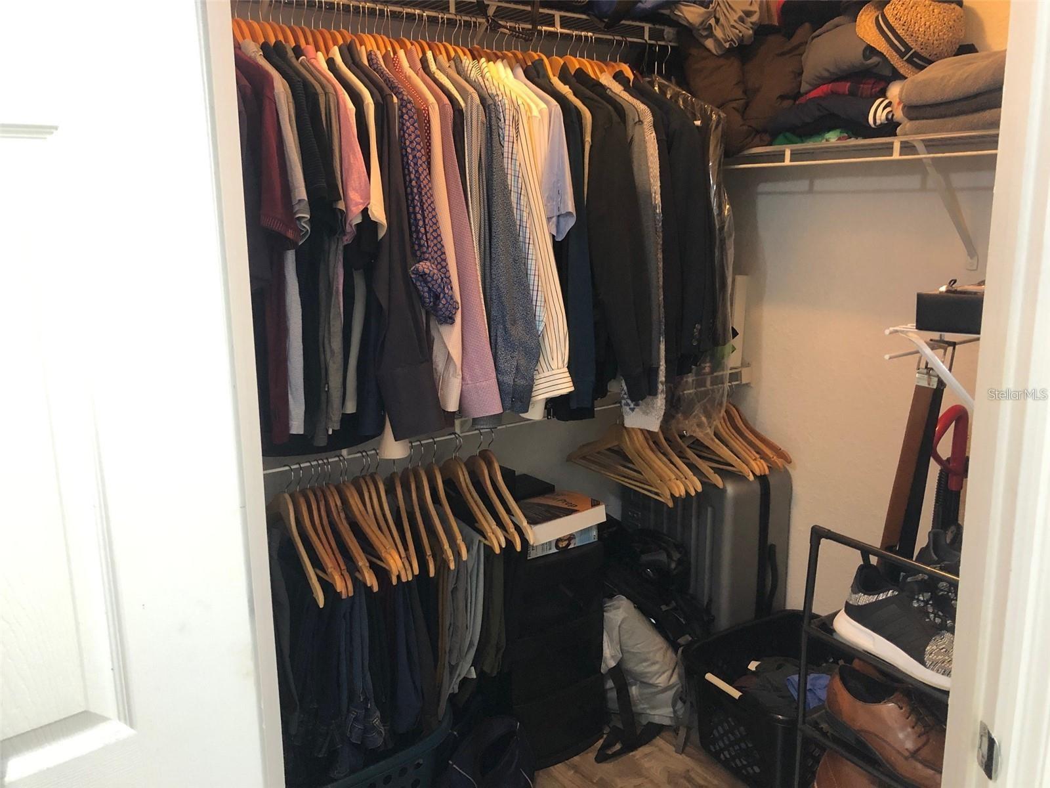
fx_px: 849
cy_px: 394
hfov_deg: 63.4
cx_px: 525
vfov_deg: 49.7
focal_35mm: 28
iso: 80
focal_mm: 3.99
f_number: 1.8
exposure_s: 1/15
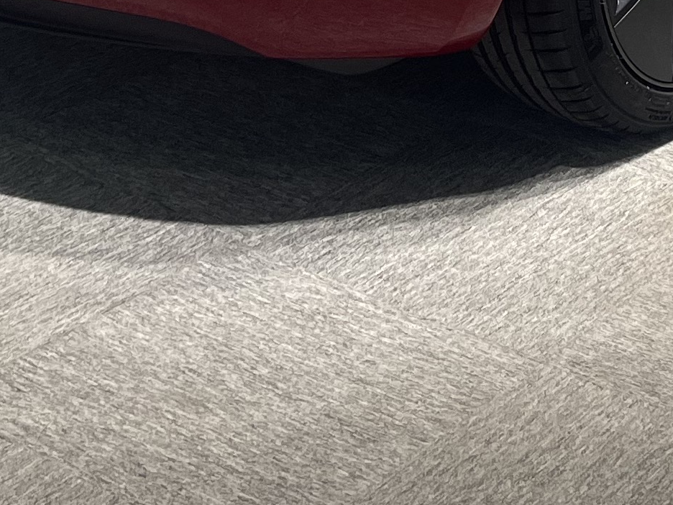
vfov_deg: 12.0
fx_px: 2177
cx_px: 475
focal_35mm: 112
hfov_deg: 17.5
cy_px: -453
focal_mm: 5.1
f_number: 1.6
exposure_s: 1/100
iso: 50
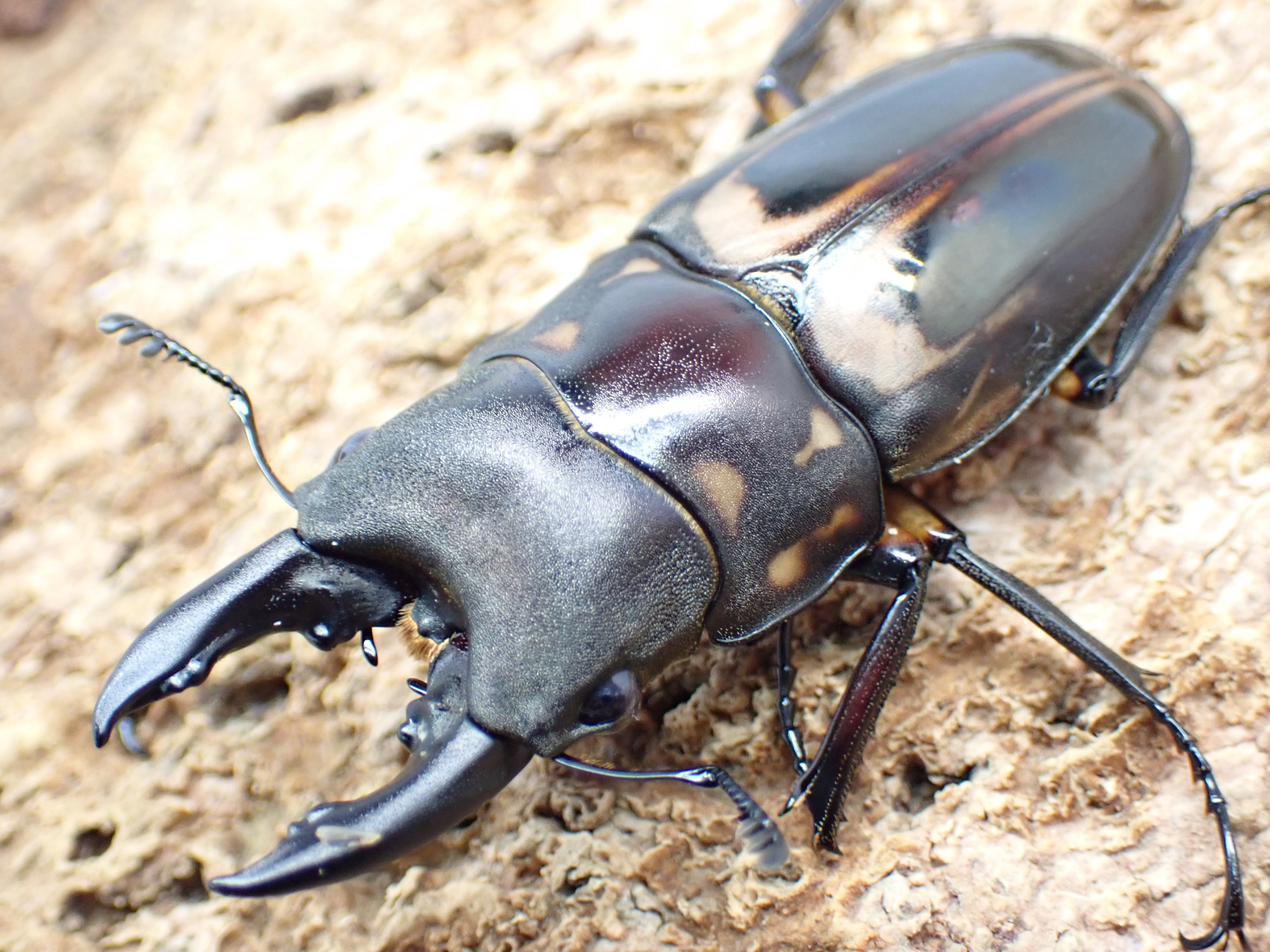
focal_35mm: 58
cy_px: 476
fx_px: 2128
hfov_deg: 33.2
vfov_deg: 25.2
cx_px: 635
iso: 800
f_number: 3.5
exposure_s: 1/60
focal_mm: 10.35
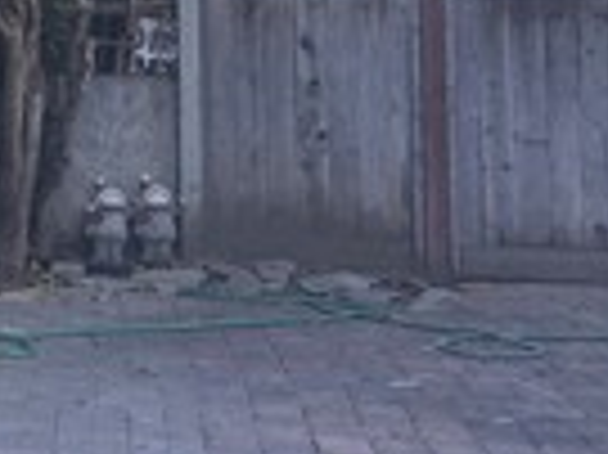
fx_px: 2158
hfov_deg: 13.2
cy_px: -130
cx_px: -712
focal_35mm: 123
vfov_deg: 11.7
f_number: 1.5
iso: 50
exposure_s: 1/328
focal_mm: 5.7
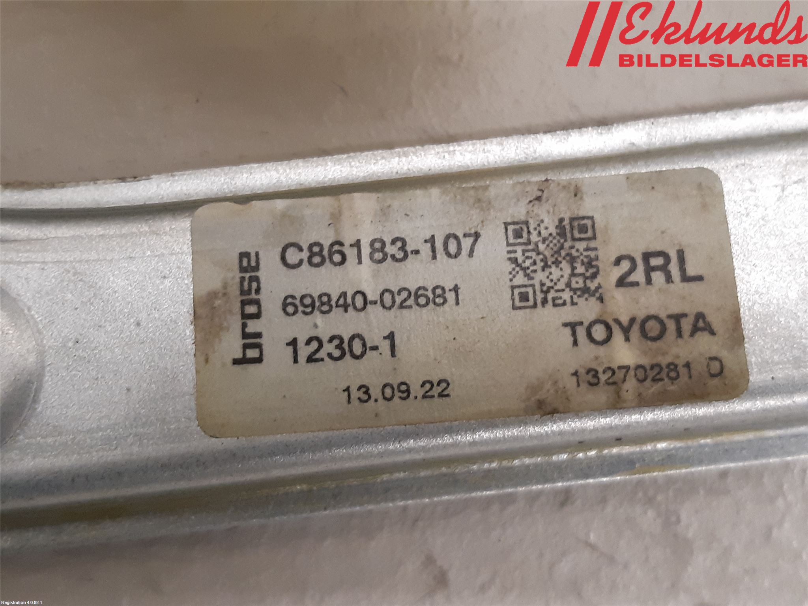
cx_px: 404
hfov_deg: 67.3
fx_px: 607
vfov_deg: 53.1
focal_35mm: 26
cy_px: 303
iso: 200
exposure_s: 1/25
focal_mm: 3.93
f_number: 1.7
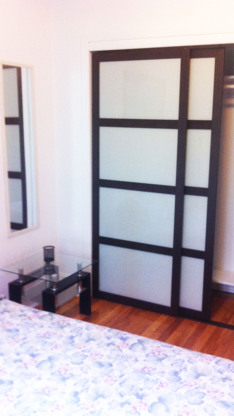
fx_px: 430
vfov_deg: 51.6
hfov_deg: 30.3
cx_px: 146
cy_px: 211
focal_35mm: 39
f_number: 2.8
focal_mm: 3.85
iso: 200
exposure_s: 1/15
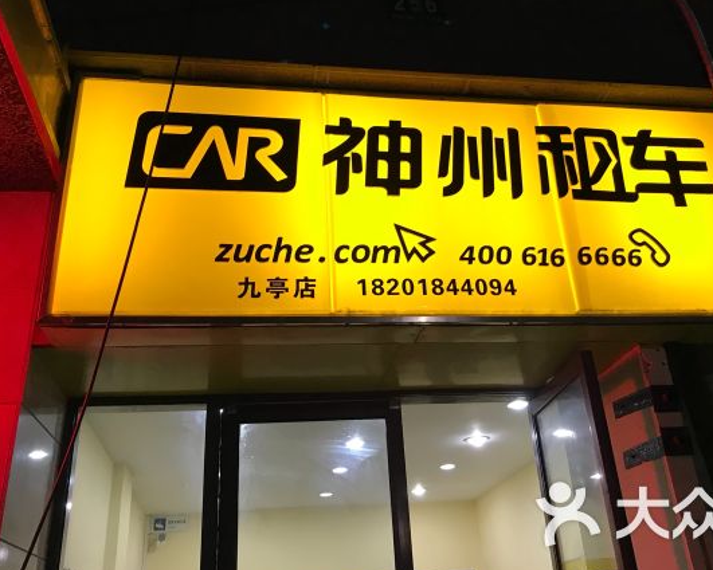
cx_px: 403
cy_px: 231
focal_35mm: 36
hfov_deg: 50.1
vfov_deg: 41.0
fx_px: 760
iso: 50
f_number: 1.8
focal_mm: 3.99
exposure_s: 1/17
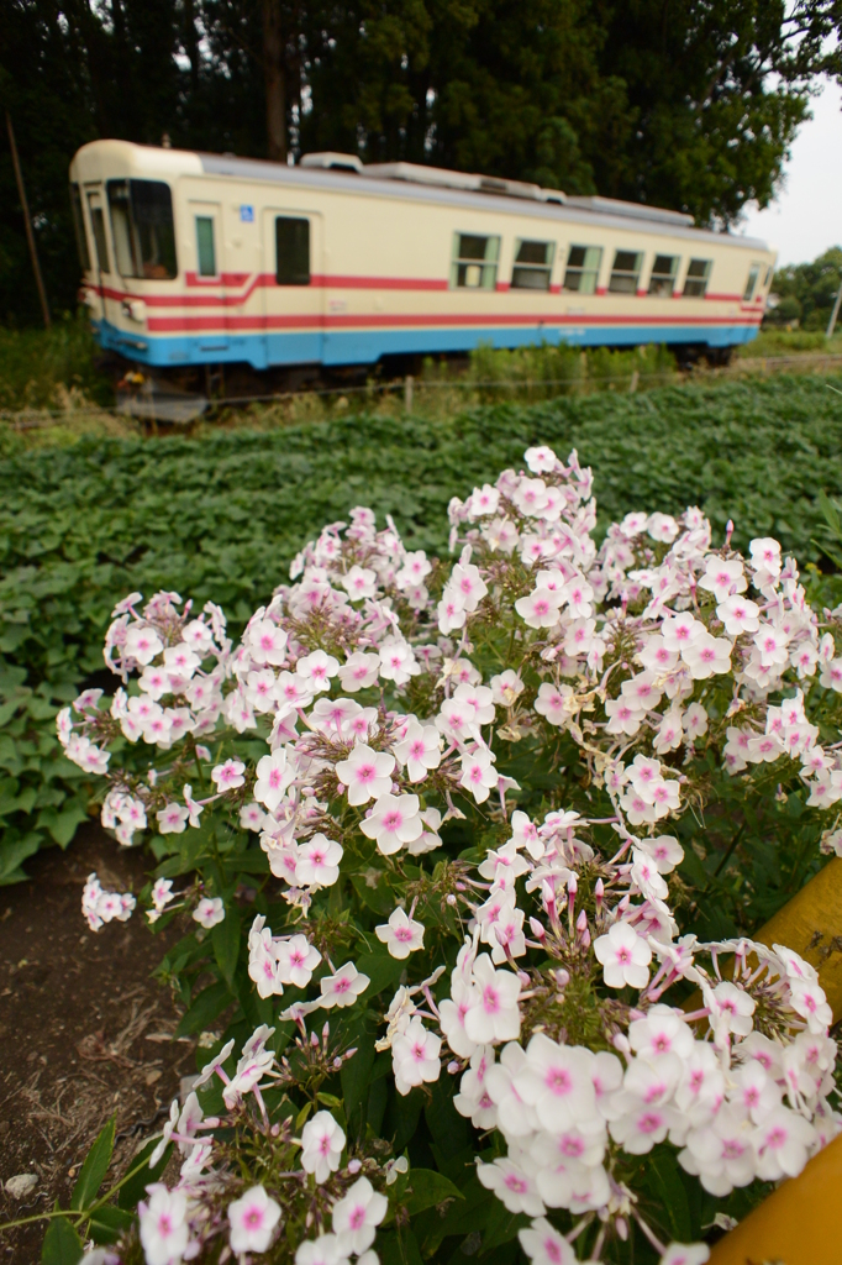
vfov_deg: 67.4
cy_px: 632
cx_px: 421
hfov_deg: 47.9
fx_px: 948
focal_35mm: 27
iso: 160
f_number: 2.8
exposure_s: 1/640
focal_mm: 10
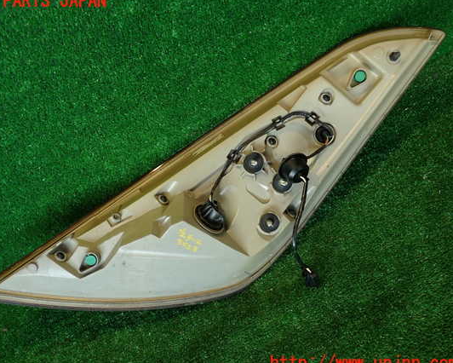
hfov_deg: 54.1
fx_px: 443
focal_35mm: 33
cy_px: 182
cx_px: 207
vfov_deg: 44.6
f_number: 2.3
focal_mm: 5.4
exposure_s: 1/60
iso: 160
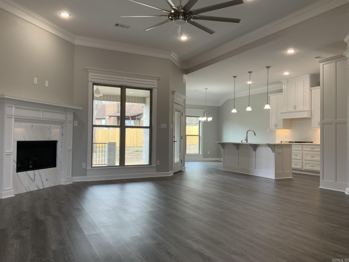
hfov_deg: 61.7
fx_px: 292
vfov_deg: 48.2
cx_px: 174
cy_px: 131
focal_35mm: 29
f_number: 1.8
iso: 32
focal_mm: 3
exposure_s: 1/60
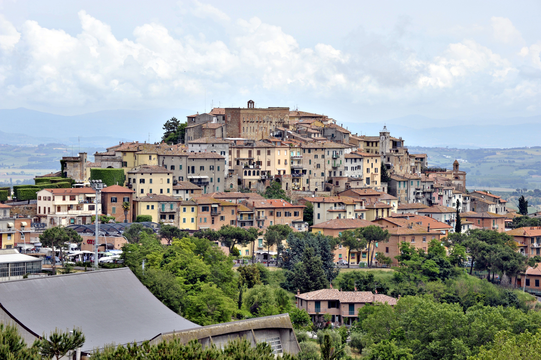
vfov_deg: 9.8
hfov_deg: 14.7
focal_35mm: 140
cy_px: 180
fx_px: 2102
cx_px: 270
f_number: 11
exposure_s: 1/500
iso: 400
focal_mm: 140
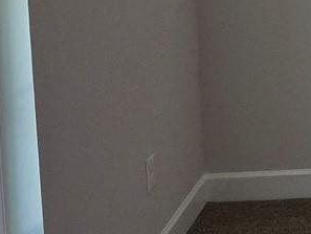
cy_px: -43
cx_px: 481
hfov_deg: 22.3
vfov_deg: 19.8
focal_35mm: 70
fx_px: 629
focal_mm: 2.2
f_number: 2.2
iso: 200
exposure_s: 1/359
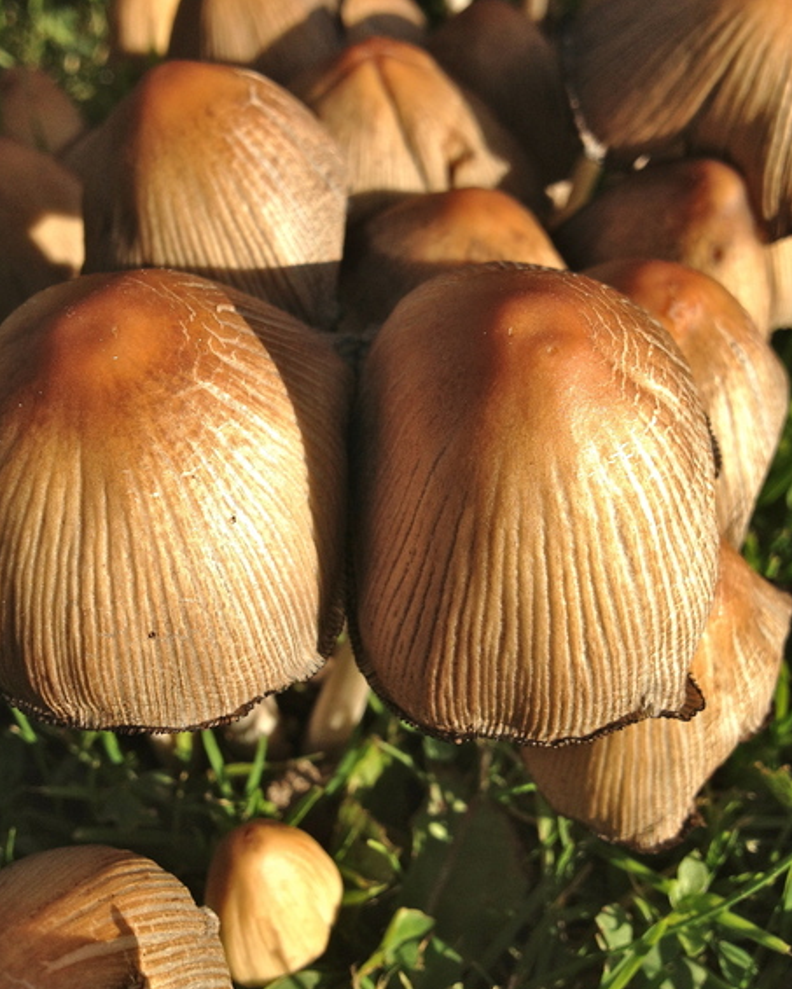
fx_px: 1084
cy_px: 473
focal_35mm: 37
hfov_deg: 40.1
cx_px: 397
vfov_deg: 49.1
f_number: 2.4
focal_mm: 4.28
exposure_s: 1/1416
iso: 50
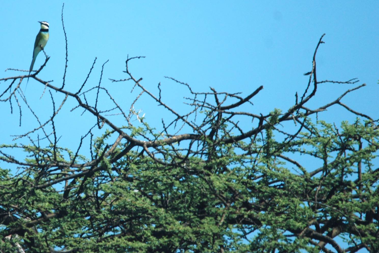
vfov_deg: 1.7
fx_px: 8516
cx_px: 191
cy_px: 119
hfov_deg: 2.5
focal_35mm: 808
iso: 200
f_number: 6.3
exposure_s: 1/640
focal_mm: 500
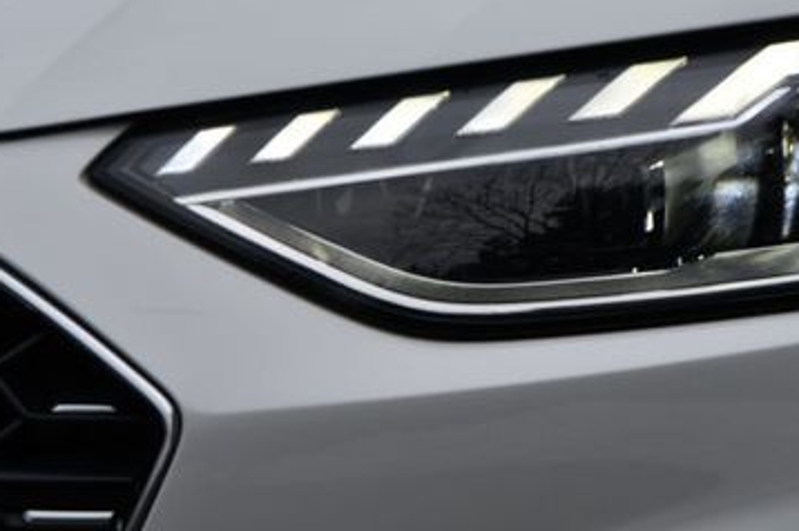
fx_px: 7251
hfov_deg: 6.3
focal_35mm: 327
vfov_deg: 4.2
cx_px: 558
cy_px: 185
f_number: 8
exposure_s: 1/250
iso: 110
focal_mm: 122
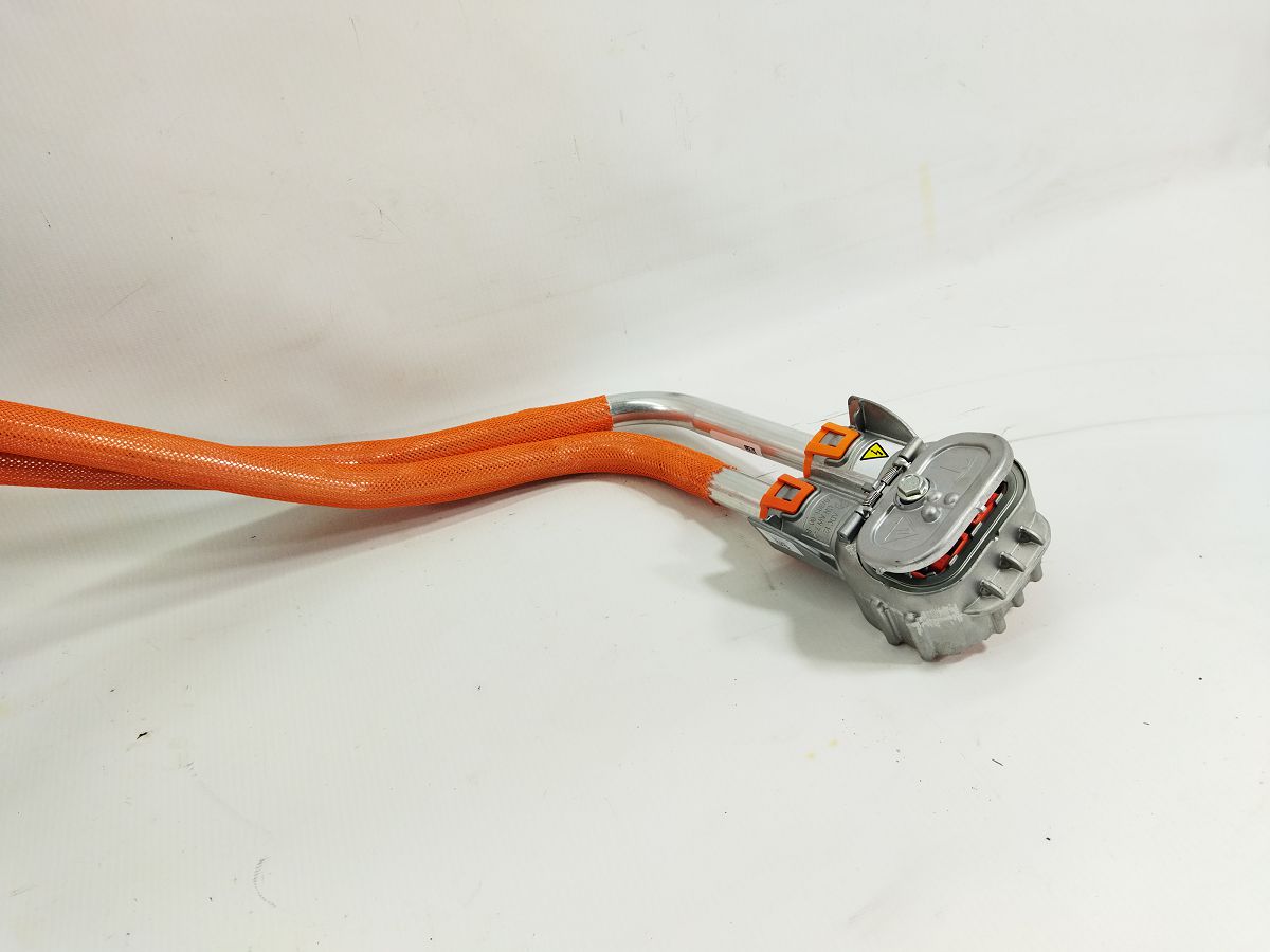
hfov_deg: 65.3
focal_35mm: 27
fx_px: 991
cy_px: 476
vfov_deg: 51.4
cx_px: 635
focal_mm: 4.71
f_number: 1.79
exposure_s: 1/142
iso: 100
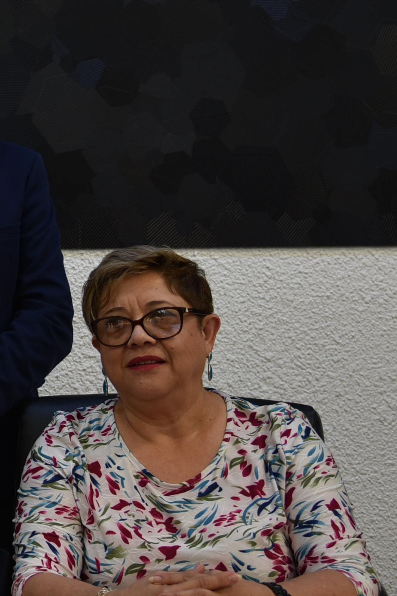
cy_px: 200
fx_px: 1488
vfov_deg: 22.5
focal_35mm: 90
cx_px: -265
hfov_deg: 13.9
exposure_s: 1/13
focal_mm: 32
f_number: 4
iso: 250
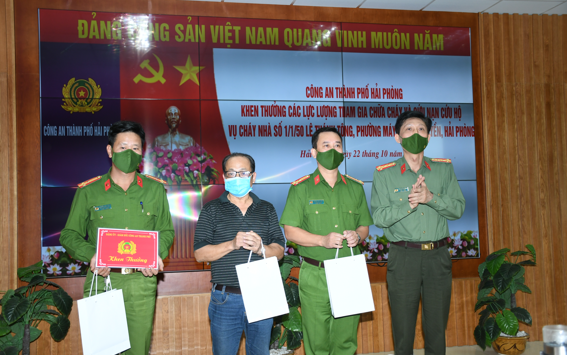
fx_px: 618
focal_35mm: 40
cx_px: 285
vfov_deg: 32.0
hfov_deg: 49.3
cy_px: 179
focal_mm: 26
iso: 500
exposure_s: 1/200
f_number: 4
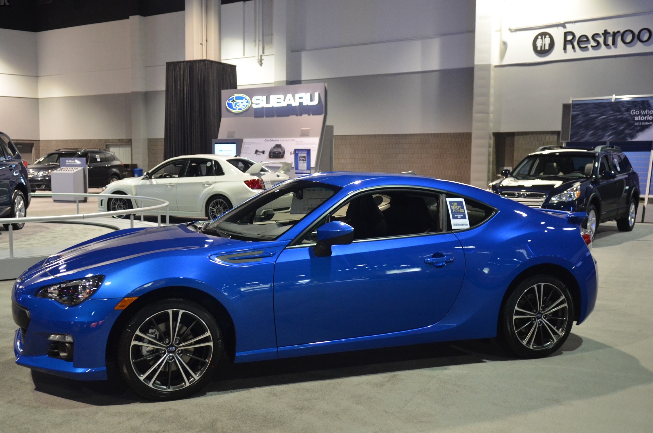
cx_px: 308
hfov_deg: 48.5
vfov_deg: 33.2
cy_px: 235
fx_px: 724
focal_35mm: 40
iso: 1600
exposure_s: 1/30
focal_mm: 24
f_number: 2.8
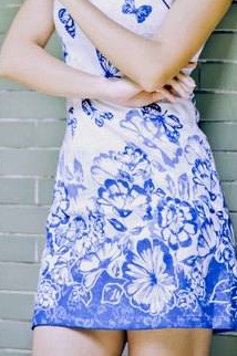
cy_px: 38
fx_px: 4611
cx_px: 119
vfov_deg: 4.4
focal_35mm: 466
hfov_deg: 2.9
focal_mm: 200
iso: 200
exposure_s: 1/80
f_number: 2.8
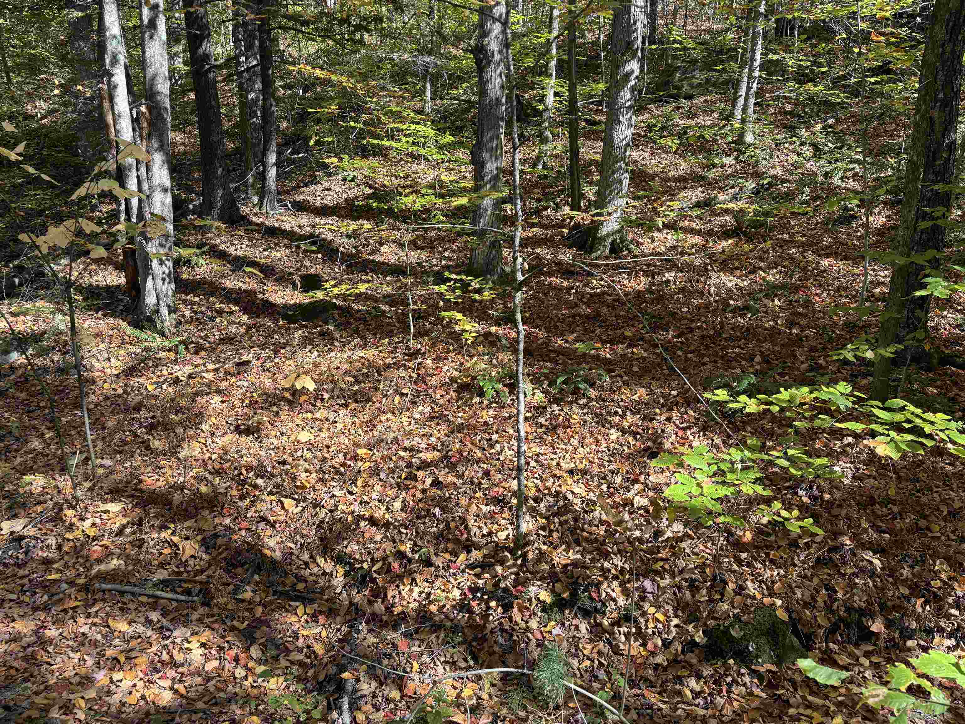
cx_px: 482
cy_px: 362
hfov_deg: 67.3
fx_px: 725
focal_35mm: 26
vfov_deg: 53.1
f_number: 1.6
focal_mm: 5.96
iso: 50
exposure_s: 1/364
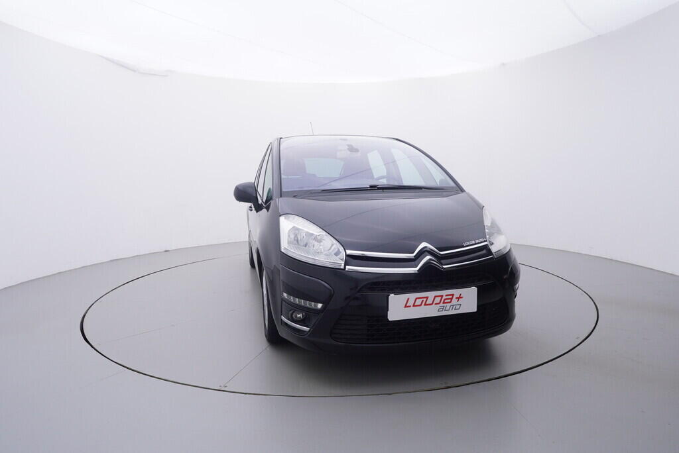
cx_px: 340
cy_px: 226
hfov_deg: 77.3
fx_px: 425
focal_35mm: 22
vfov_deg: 56.2
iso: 200
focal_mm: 15
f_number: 5
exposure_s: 1/80
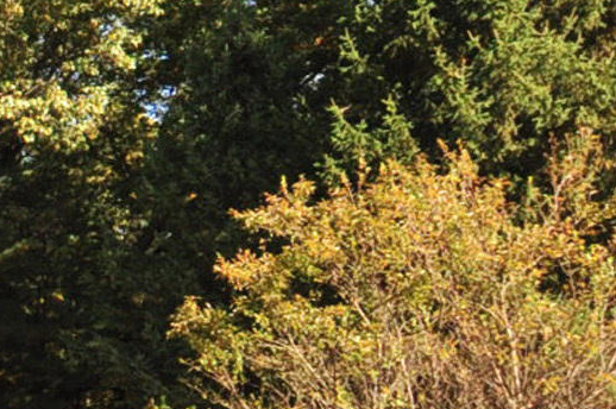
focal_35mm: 84
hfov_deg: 17.1
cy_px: 421
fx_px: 1436
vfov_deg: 15.9
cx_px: -641
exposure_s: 1/400
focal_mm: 10
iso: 500
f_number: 8
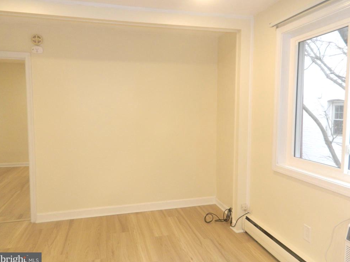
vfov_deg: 53.0
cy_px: 131
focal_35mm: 26
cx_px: 179
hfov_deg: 67.3
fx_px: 263
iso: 160
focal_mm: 4.5
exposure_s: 1/30
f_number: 3.1
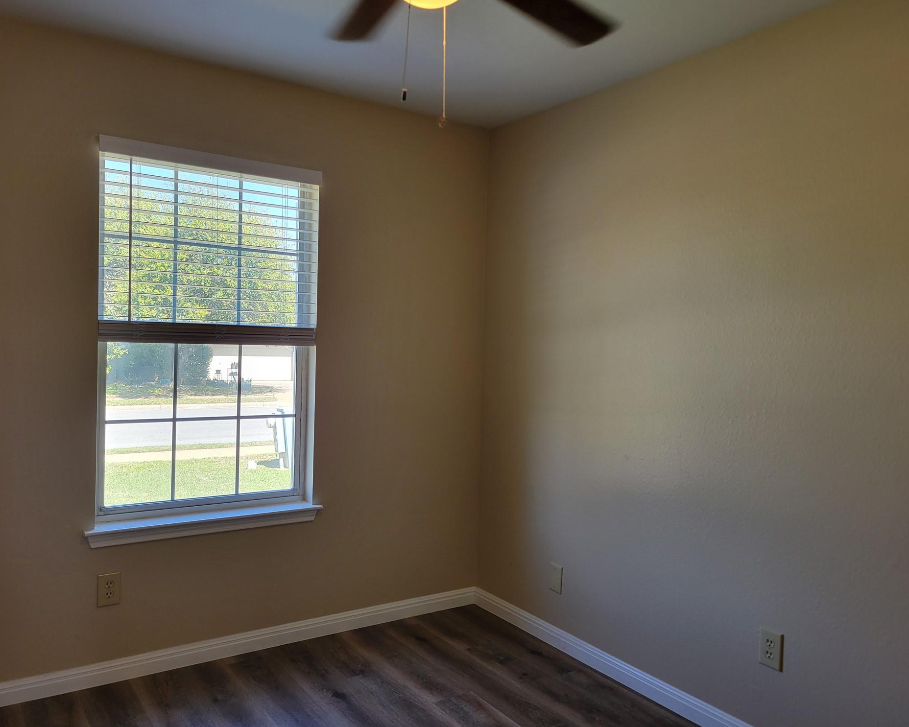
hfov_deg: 62.2
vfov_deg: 51.5
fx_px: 753
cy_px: 363
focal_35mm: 28
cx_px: 454
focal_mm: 5.4
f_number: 1.8
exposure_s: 1/120
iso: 64
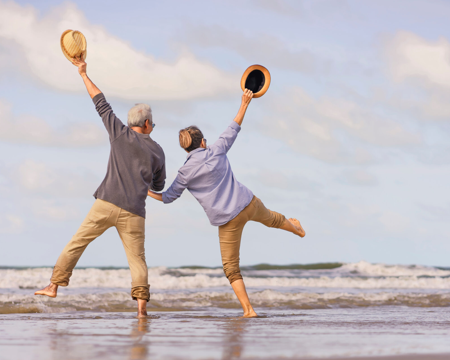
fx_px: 1359
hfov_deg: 18.8
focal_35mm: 102
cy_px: 189
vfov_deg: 15.1
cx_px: 215
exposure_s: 1/3200
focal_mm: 85
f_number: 2.8
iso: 50
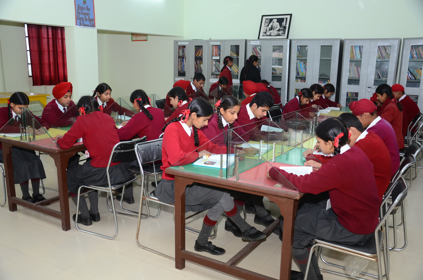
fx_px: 387
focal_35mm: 33
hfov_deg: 57.3
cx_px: 212
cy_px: 140
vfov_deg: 39.8
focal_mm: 22
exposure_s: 1/90
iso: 640
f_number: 4
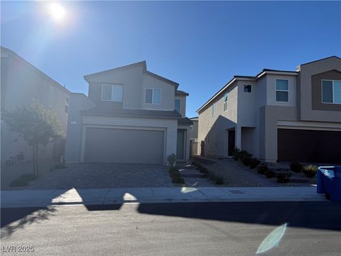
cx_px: 170
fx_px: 236
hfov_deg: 71.6
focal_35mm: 24
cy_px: 128
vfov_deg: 56.8
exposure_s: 1/6711
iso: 100
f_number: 1.78
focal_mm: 6.76
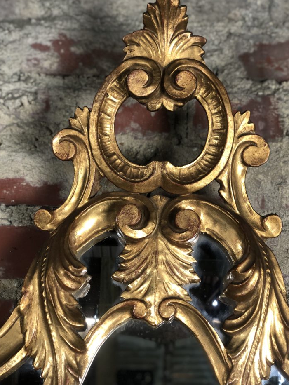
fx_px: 634
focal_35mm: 57
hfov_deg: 25.7
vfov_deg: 33.8
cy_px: 187
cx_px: 153
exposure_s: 1/33
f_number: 2.4
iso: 80
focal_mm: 6
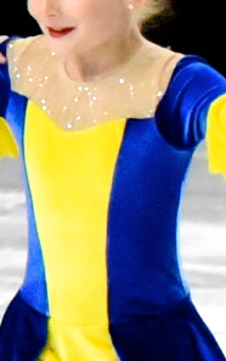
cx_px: -1599
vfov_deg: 2.2
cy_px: 155
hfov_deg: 1.3
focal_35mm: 960
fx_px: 9461
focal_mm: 80
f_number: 9
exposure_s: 1/200
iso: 12800
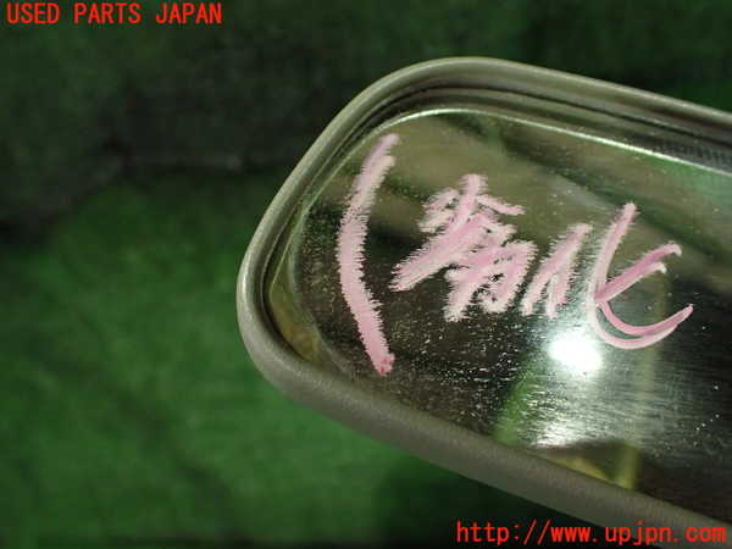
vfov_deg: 46.8
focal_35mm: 30
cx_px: 366
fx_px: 634
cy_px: 274
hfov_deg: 60.0
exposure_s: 1/30
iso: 800
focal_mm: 5.4
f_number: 2.3
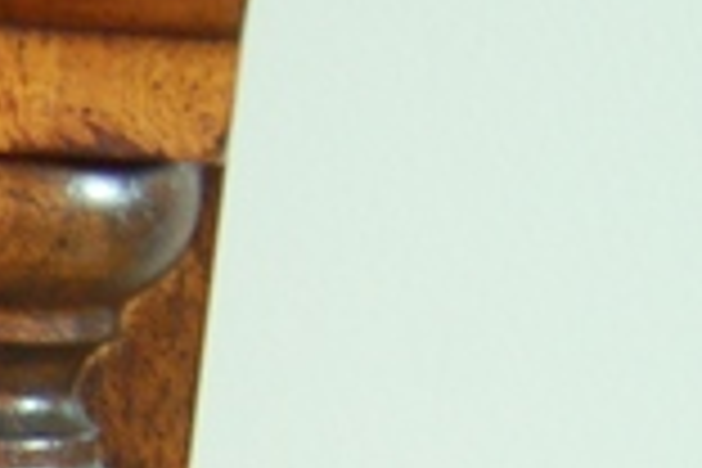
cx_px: -1066
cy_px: 837
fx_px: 3878
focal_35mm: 199
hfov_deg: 9.1
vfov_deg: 6.7
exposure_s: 1/10
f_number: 3.8
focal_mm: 23
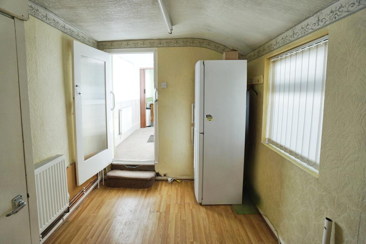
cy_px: 122
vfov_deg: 77.3
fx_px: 153
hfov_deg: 100.4
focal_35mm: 15
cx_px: 183
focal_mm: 10
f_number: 4
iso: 125
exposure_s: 1/160
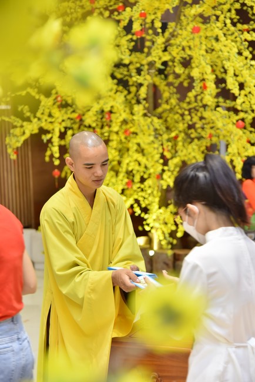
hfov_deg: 20.6
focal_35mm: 66
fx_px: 700
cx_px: 128
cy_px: 191
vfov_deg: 30.5
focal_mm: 66
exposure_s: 1/100
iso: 800
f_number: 4
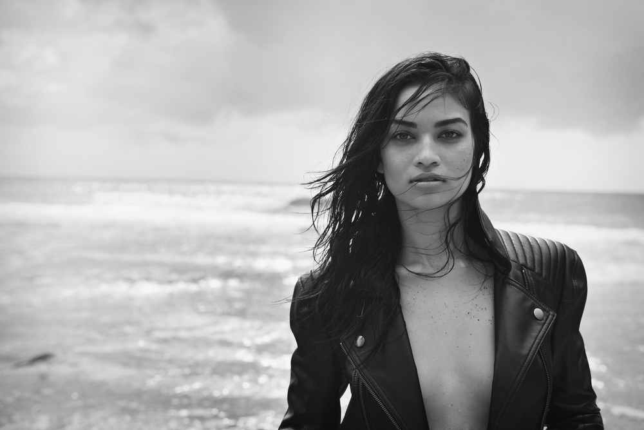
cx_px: 322
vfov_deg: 26.0
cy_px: 215
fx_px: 930
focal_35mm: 52
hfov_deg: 38.2
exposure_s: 1/320
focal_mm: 52
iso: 200
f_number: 4.5
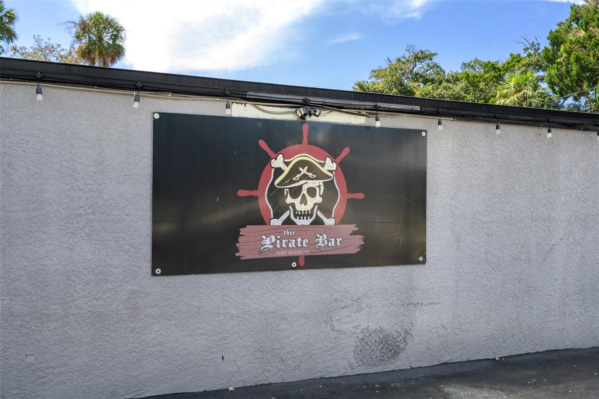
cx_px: 300
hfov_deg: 55.8
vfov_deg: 38.9
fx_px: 566
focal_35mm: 34
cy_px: 200
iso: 320
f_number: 8
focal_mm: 34
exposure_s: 1/200
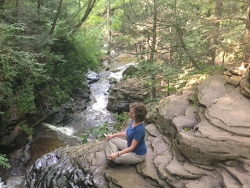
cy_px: 165
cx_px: 62
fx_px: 376
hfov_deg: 36.0
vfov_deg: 27.2
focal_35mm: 52
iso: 64
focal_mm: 4.15
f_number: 2.2
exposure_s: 1/30
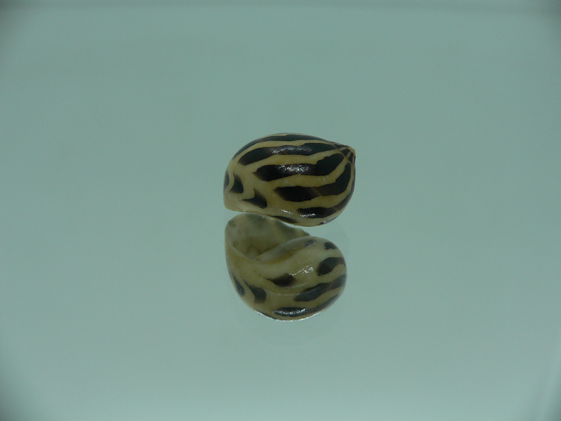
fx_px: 567
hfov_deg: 52.6
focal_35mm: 35
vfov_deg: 40.7
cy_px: 210
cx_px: 280
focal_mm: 4.6
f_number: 2.8
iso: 80
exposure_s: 1/80
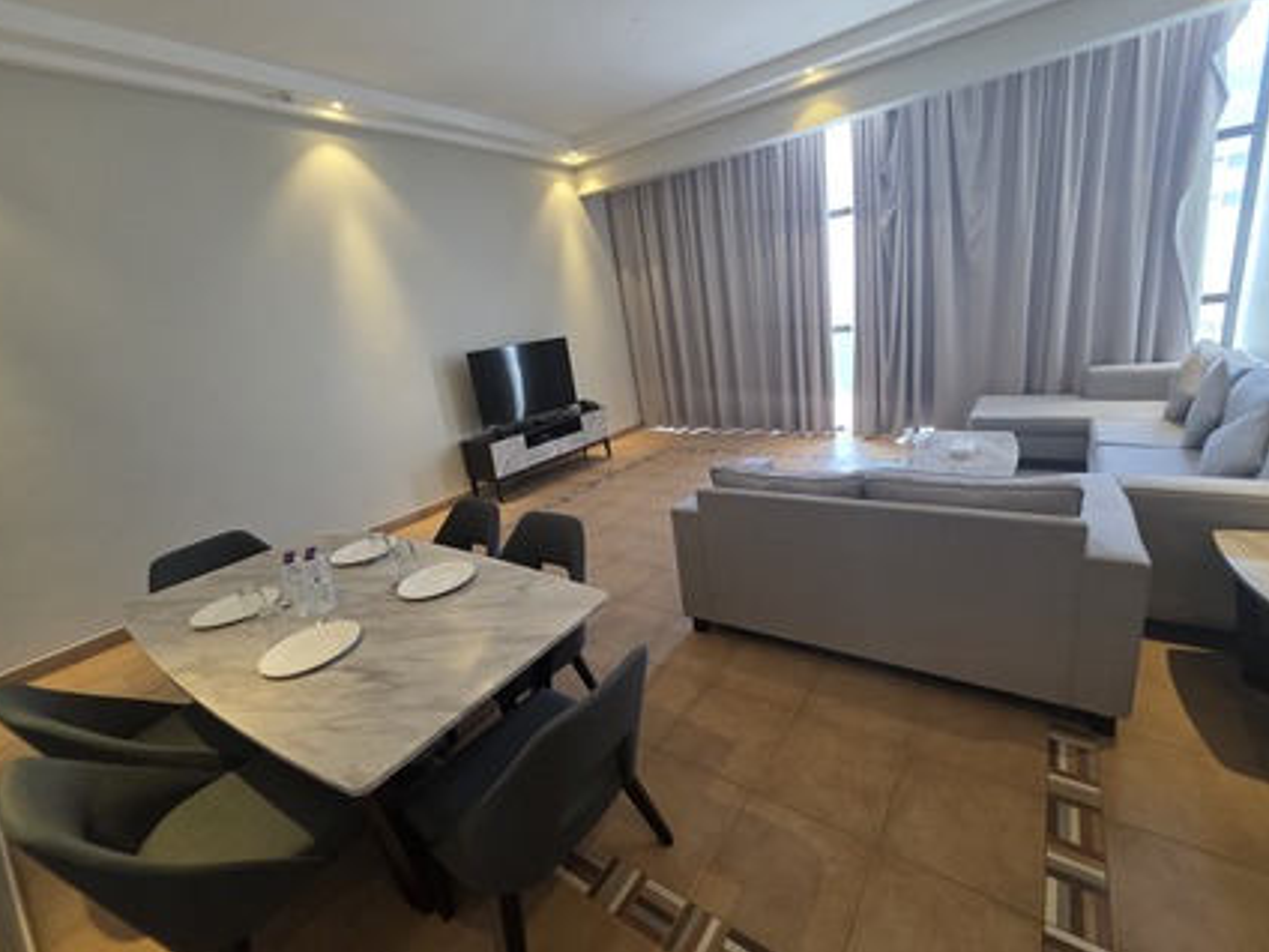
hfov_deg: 102.0
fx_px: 513
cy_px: 460
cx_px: 663
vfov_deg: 85.6
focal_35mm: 14
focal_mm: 2.2
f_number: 1.9
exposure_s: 1/100
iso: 250
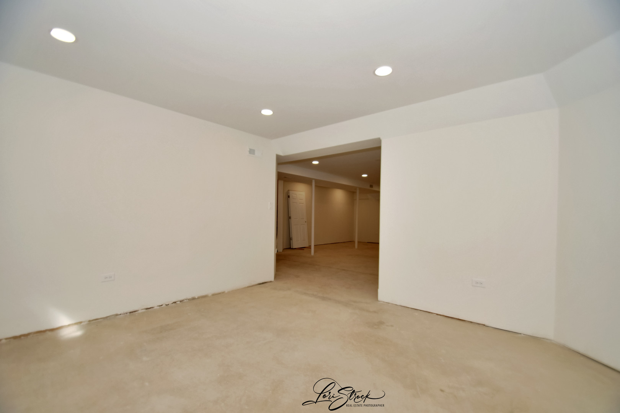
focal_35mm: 15
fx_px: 258
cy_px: 206
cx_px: 310
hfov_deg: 100.4
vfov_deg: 77.3
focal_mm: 10
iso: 400
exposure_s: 1/1250
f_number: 8
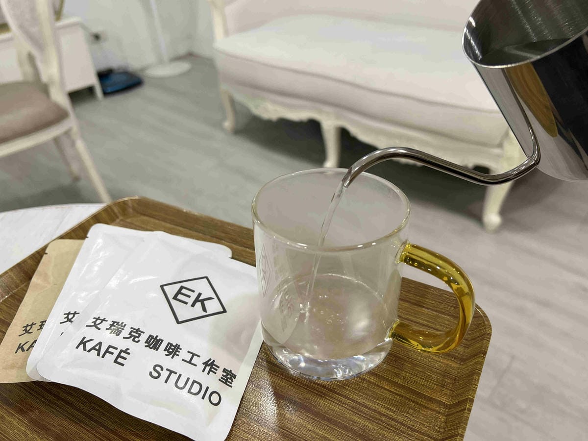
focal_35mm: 26
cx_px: 294
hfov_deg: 67.3
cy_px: 220
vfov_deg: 53.1
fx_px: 442
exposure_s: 1/60
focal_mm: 5.7
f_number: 1.5
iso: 80
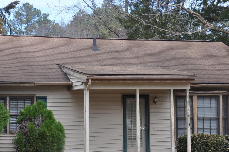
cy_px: 110
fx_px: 590
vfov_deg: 14.6
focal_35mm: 93
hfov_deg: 21.9
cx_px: 91
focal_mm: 35
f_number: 10
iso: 200
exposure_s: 1/100
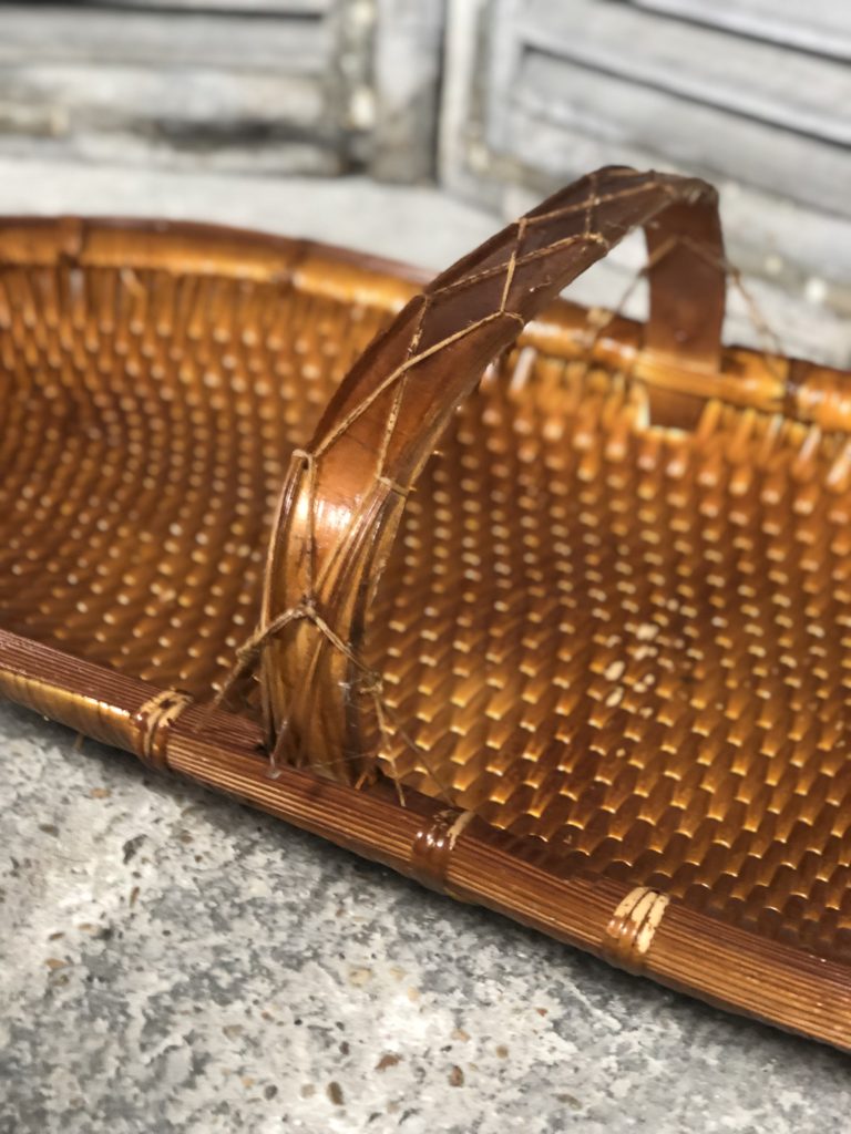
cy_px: 567
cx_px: 426
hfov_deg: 28.0
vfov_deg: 36.8
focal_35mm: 52
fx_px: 1704
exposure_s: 1/17
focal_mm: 6
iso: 160
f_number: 2.4
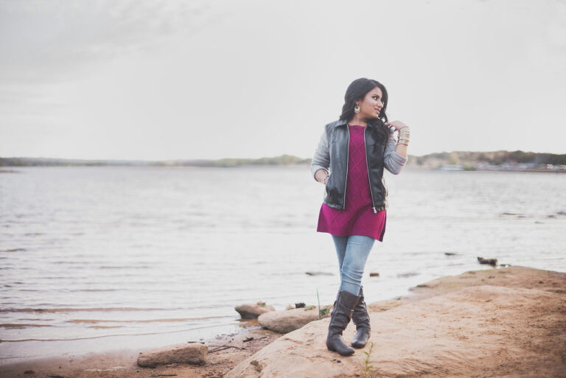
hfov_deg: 39.6
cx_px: 283
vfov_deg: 27.0
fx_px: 787
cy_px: 189
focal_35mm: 50
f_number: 1.6
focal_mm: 50
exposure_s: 1/800
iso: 250
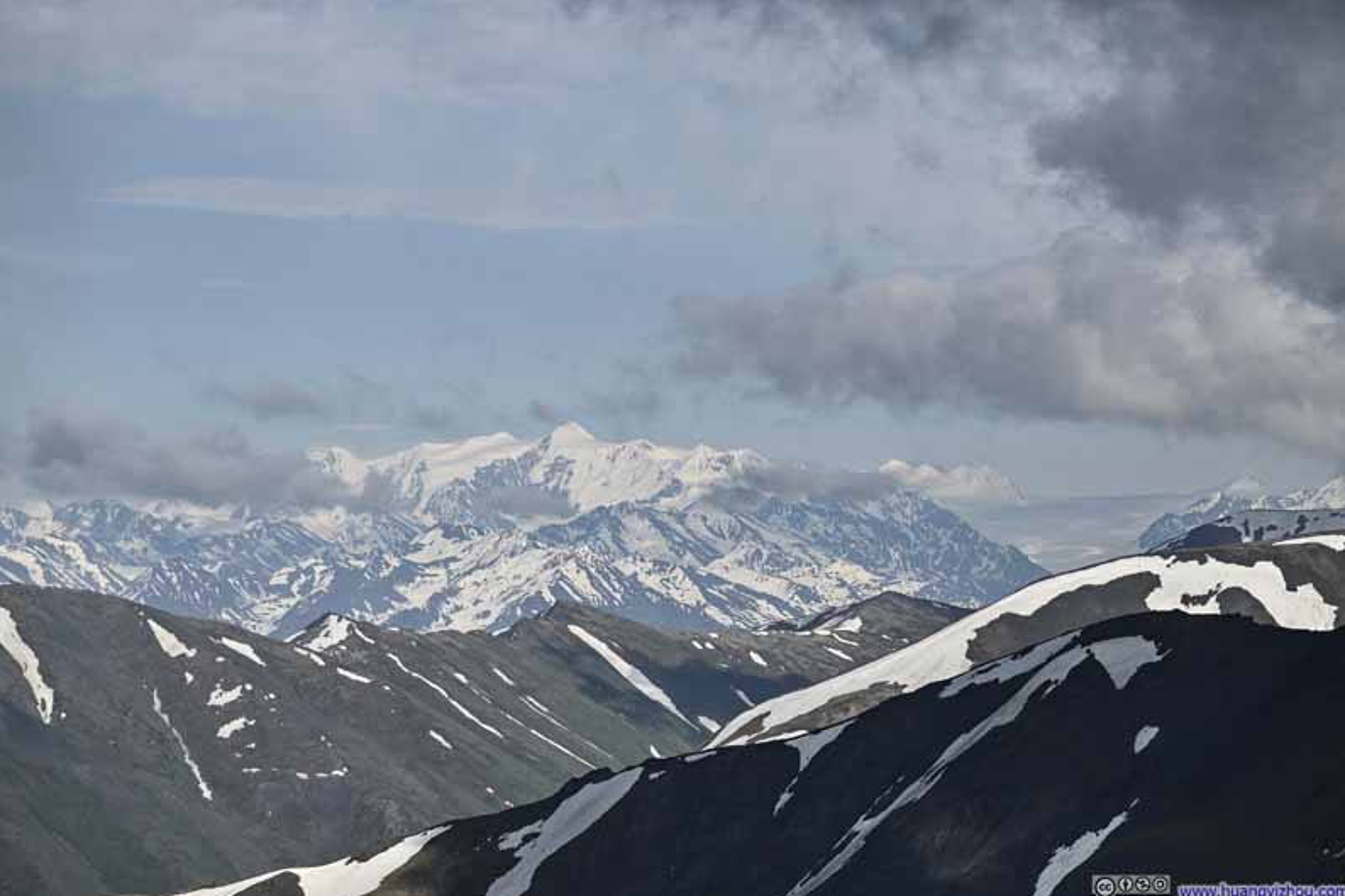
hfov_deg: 16.9
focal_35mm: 121
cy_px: 451
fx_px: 4519
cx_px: 676
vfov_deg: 11.3
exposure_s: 1/2000
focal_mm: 120
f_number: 6.3
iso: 100
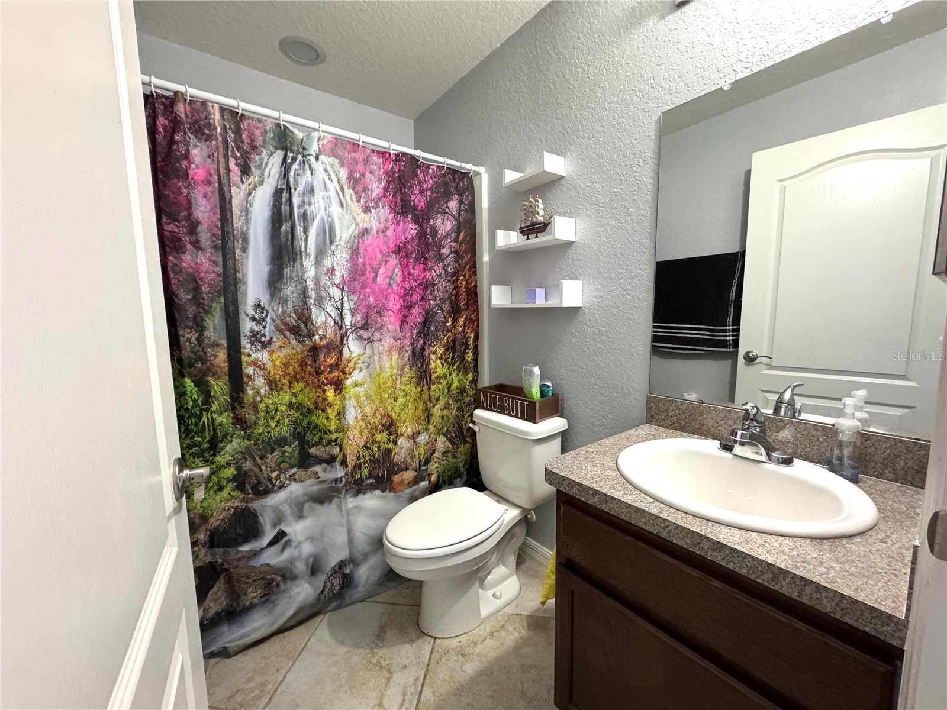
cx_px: 474
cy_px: 355
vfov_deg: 85.7
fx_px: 383
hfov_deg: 102.1
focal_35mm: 14
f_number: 2.2
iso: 500
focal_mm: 2.22
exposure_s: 1/60
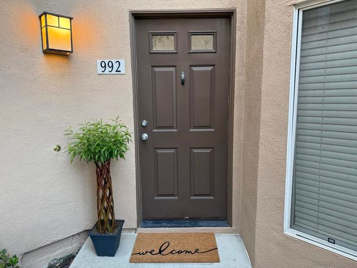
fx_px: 247
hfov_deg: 71.6
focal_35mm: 24
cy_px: 134
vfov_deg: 56.8
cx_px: 178
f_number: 1.78
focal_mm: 6.76
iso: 160
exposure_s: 1/120
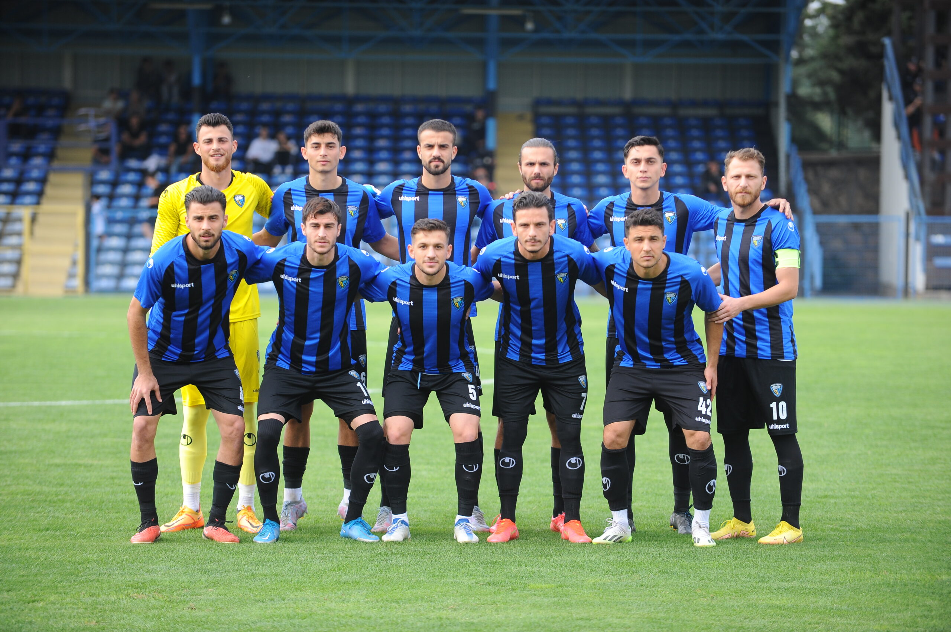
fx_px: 4224
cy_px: 316
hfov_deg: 12.8
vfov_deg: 8.6
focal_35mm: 160
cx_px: 476
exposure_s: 1/1000
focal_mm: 160
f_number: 2.8
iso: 400
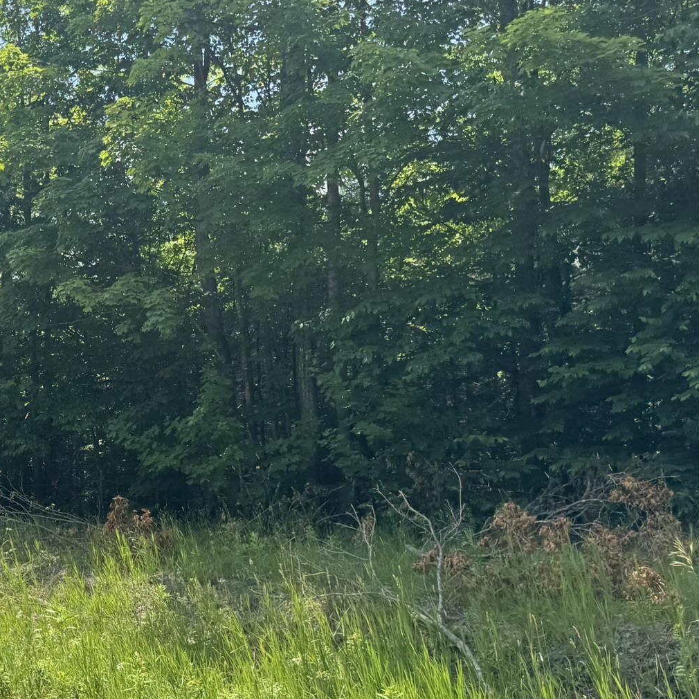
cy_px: 411
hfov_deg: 37.8
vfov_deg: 39.0
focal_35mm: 43
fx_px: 982
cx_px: 147
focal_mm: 6.76
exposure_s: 1/1637
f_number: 1.78
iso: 80
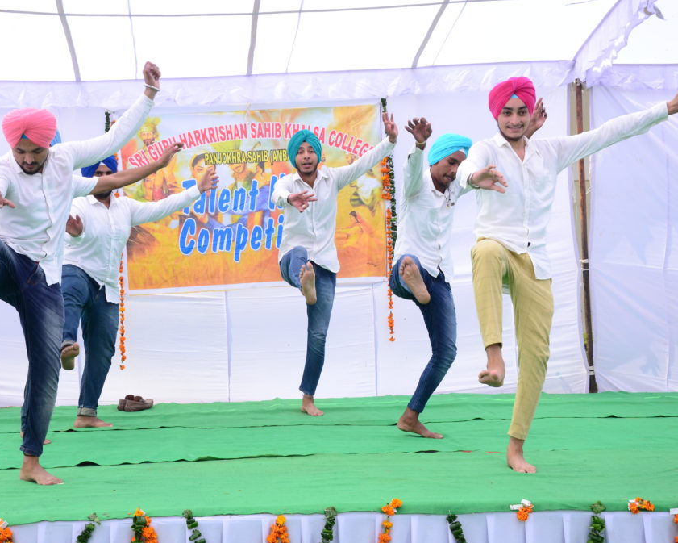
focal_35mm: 65
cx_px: 278
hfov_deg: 29.1
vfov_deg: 23.5
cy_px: 273
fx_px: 1304
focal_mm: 38
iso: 320
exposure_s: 1/400
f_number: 7.1
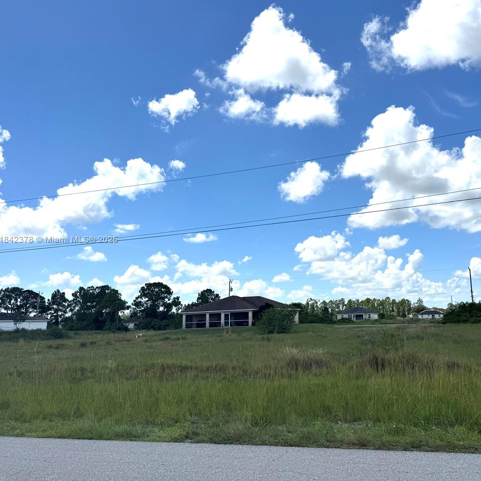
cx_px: 315
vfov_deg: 55.6
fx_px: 456
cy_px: 240
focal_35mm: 29
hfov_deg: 54.7
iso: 80
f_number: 1.78
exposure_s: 1/12346
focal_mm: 6.76
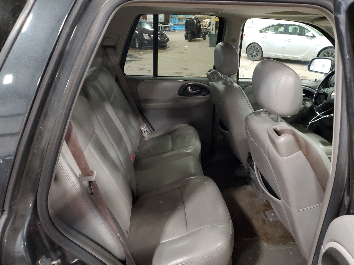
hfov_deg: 67.3
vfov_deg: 53.1
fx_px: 266
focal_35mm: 26
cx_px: 177
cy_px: 132
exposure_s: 1/15
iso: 369
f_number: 1.5
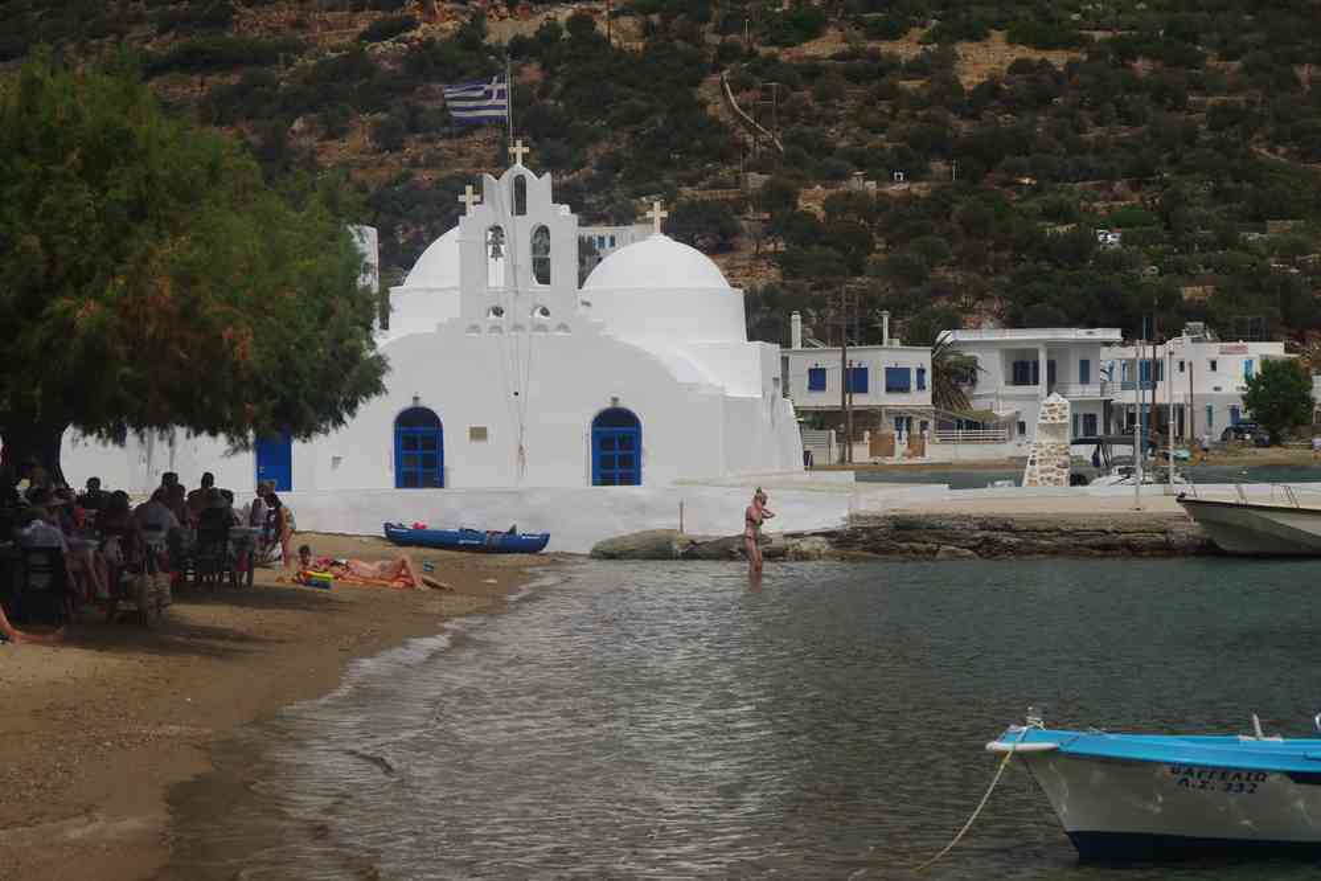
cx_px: 660
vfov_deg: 18.2
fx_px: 2752
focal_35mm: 75
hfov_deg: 27.0
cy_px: 440
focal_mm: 50
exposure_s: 1/200
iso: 200
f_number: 11
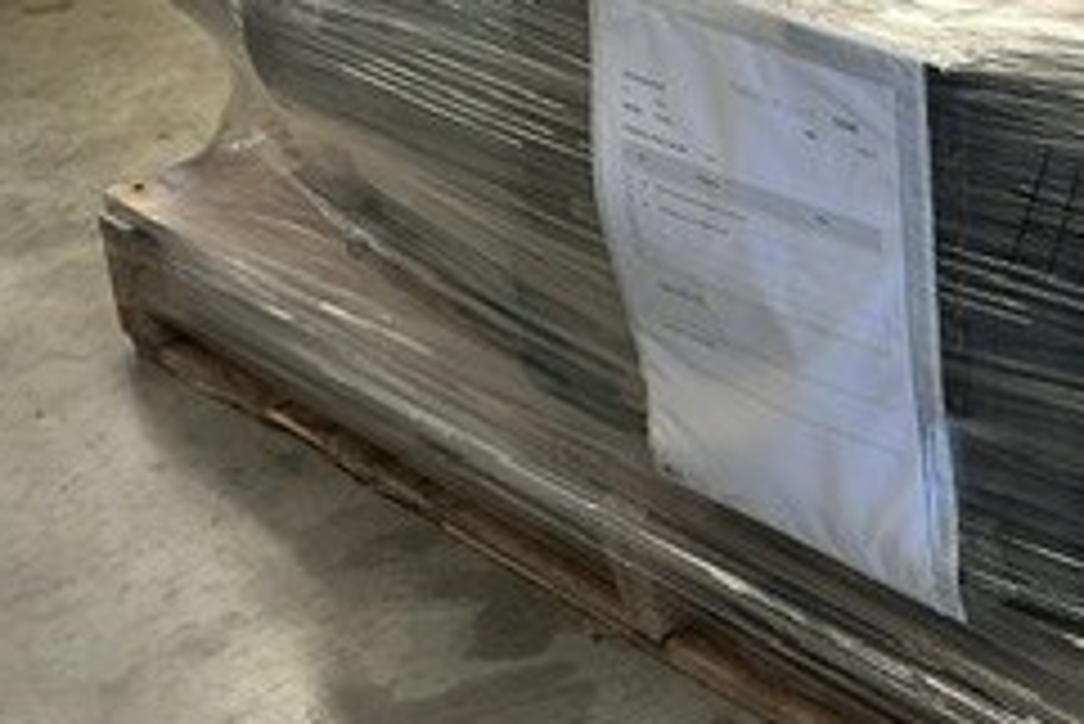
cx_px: 1268
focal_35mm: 80
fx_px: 2410
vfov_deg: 17.1
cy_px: 279
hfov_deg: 23.4
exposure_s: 1/60
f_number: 1.8
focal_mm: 3
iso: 40
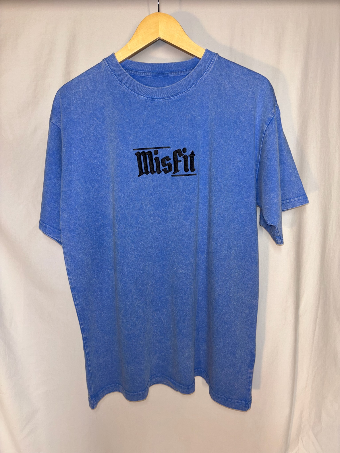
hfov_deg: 53.1
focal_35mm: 26
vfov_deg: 67.3
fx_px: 340
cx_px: 170
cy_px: 226
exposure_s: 1/27
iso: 40
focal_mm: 5.96
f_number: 1.6
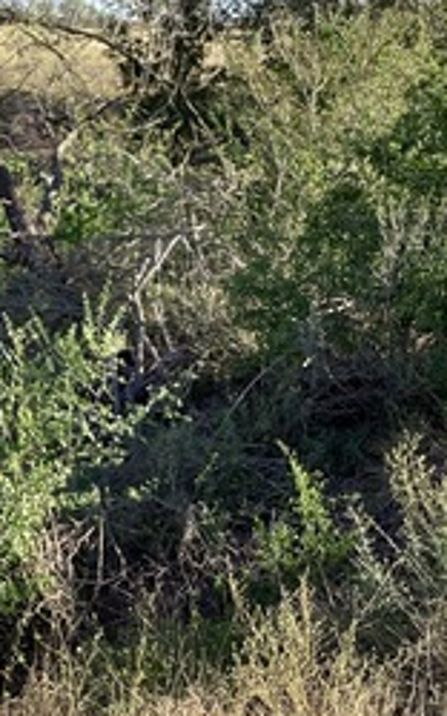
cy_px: 252
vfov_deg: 32.3
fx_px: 1229
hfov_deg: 19.8
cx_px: -29
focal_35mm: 63
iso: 25
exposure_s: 1/509
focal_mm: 3.3
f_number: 2.4
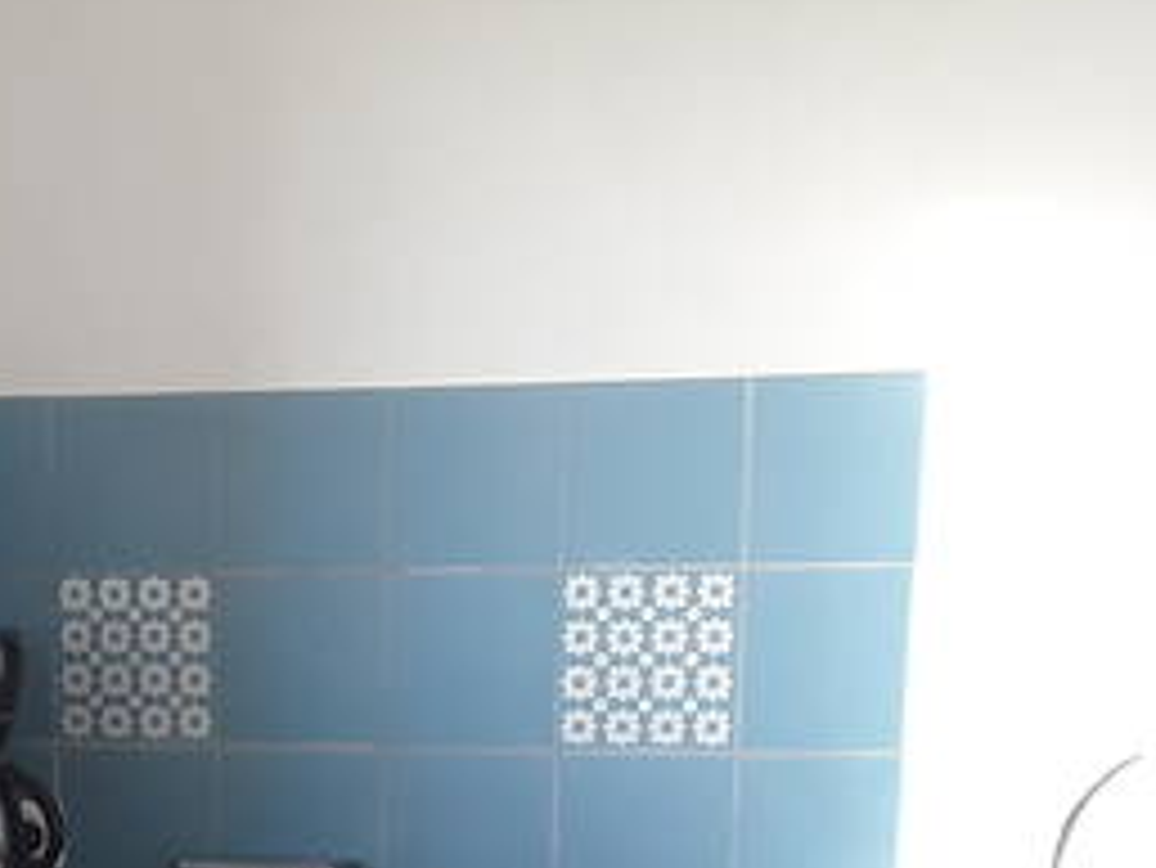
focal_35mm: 83
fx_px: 2773
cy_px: 1120
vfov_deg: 16.8
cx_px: 135
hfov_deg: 23.0
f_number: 1.9
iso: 64
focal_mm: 2.91
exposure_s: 1/100
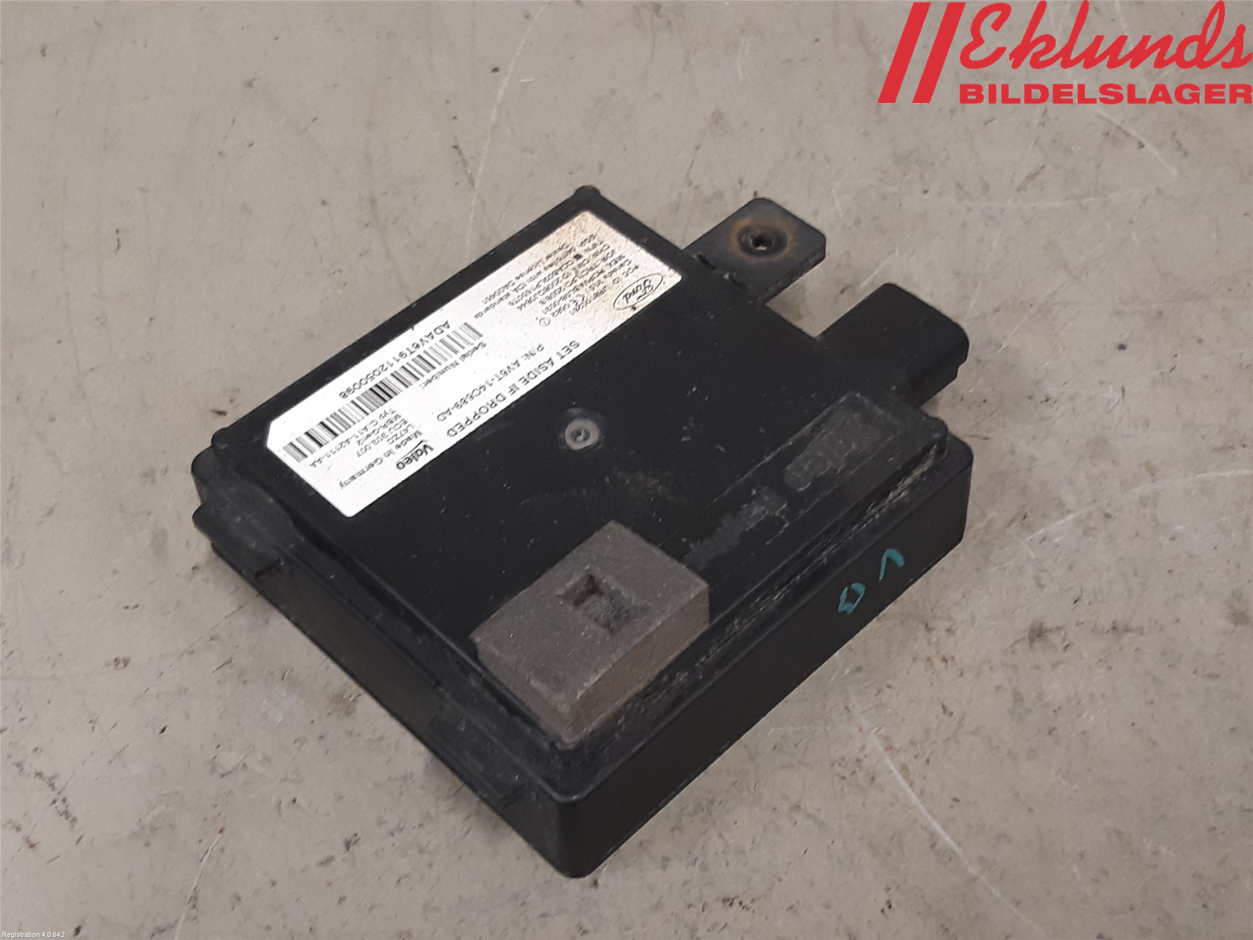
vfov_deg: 53.1
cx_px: 626
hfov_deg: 67.3
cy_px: 470
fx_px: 941
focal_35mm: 26
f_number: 1.7
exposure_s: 1/50
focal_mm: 3.93
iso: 125
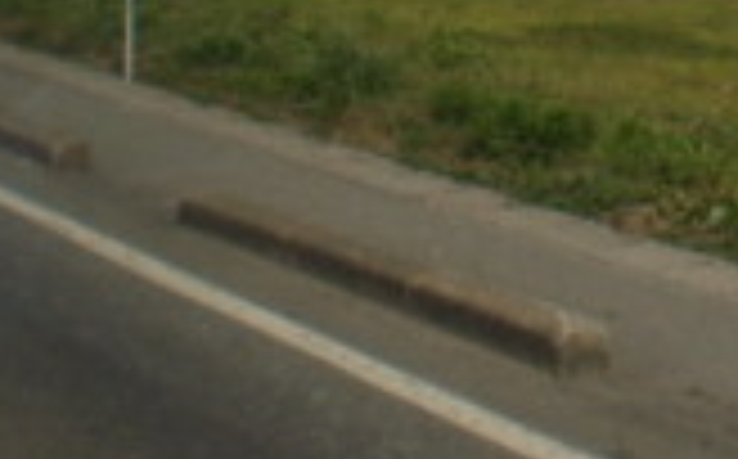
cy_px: -238
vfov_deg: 11.8
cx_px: 819
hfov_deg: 19.0
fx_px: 2109
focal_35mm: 105
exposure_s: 1/1600
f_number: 4.6
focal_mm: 6.3
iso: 64
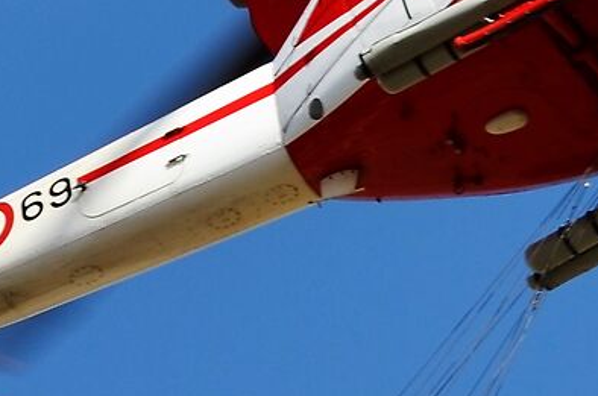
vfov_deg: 1.4
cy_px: -250
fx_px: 16660
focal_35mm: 1005
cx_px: 888
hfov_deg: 2.1
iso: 100
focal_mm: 110
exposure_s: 1/320
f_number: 9
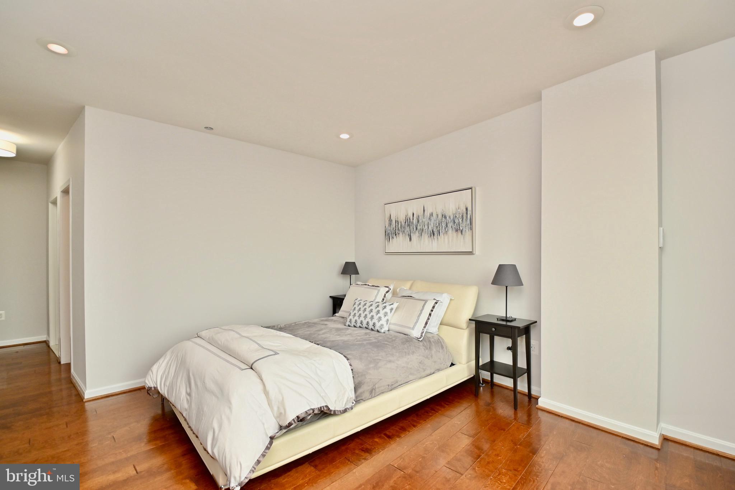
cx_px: 368
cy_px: 245
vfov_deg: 77.3
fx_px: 306
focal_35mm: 15
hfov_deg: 100.4
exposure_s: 1/40
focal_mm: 10
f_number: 7.1
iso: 200
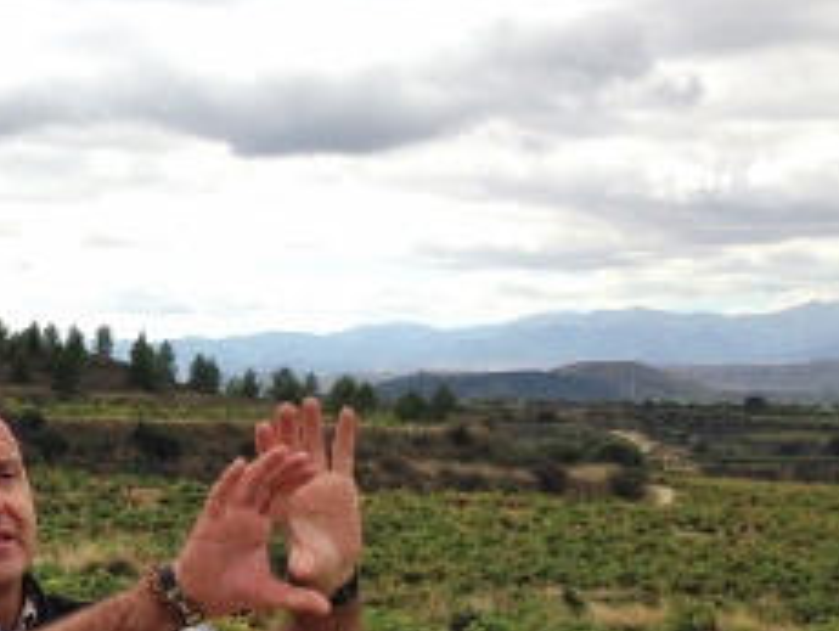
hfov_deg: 21.2
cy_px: 635
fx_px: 2087
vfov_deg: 16.8
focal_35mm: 86
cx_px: -168
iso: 50
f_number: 2.4
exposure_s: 1/1178
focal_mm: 4.12
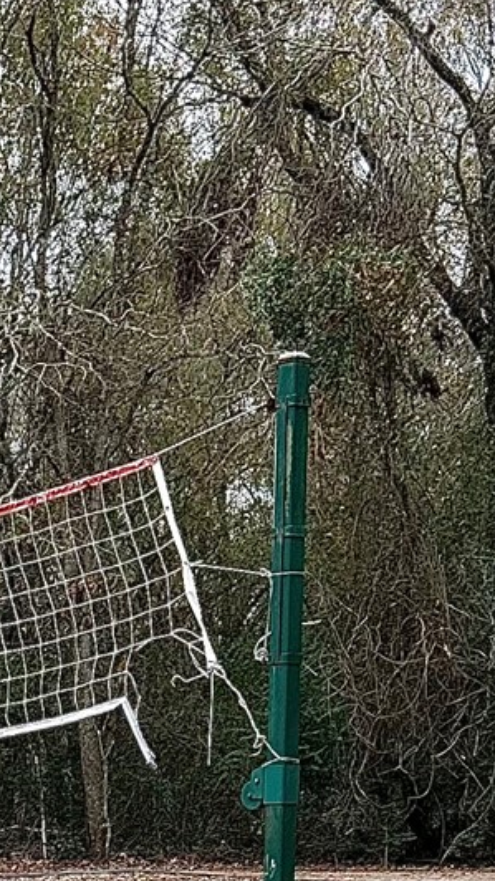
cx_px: -258
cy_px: 1172
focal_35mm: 109
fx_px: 2545
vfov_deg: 18.2
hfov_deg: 10.7
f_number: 1.5
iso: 50
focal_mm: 5.7
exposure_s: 1/121
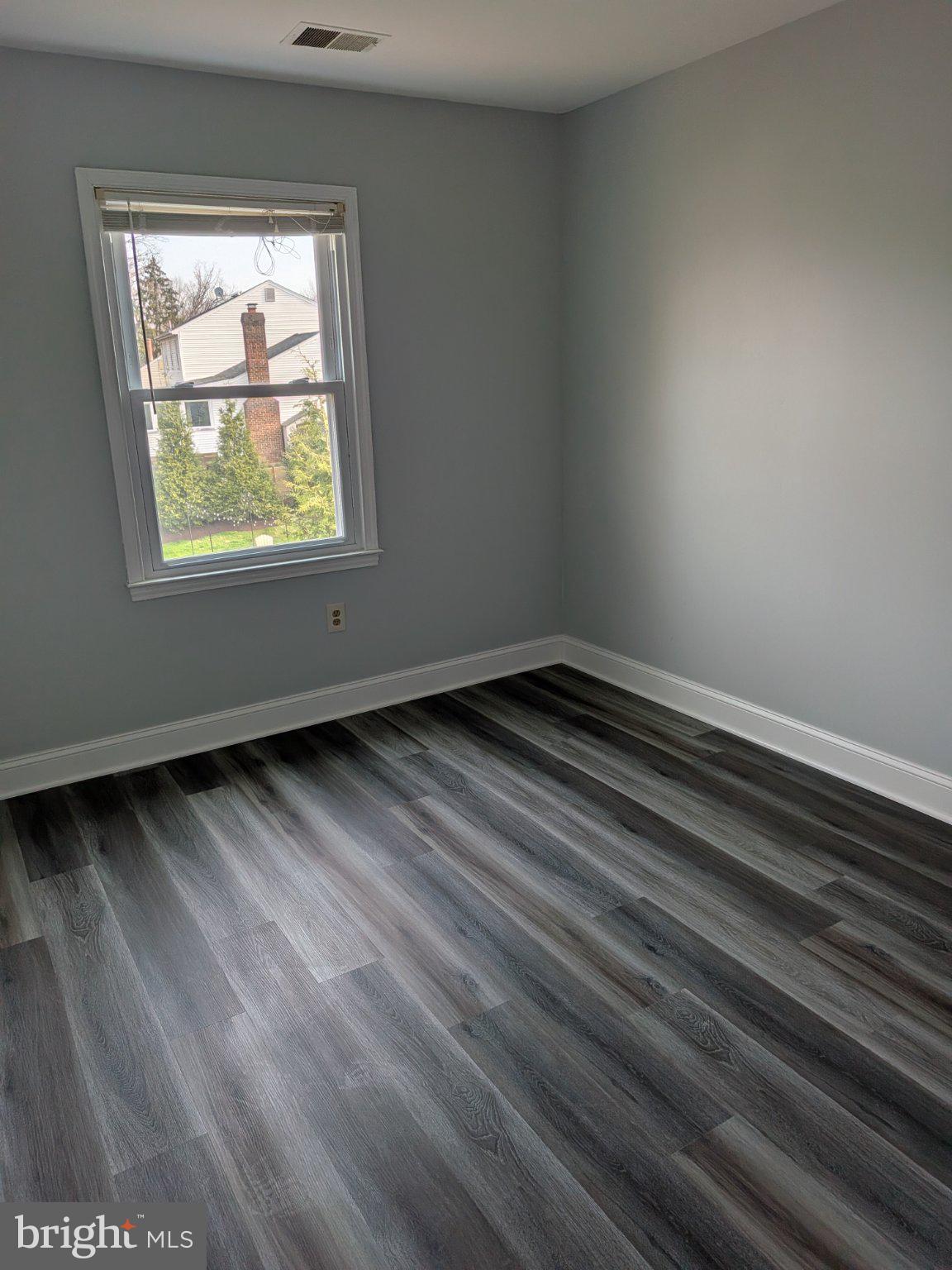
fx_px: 880
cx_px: 476
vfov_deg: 71.6
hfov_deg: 56.8
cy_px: 635
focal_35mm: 24
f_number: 1.7
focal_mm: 4.53
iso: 32
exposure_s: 1/405
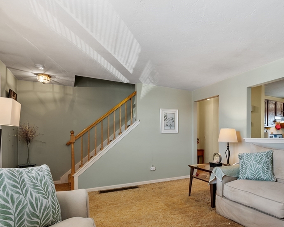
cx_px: 178
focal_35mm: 21
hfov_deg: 76.2
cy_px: 139
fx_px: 176
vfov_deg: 64.7
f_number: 7.1
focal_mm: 10
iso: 400
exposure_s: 1/1.67
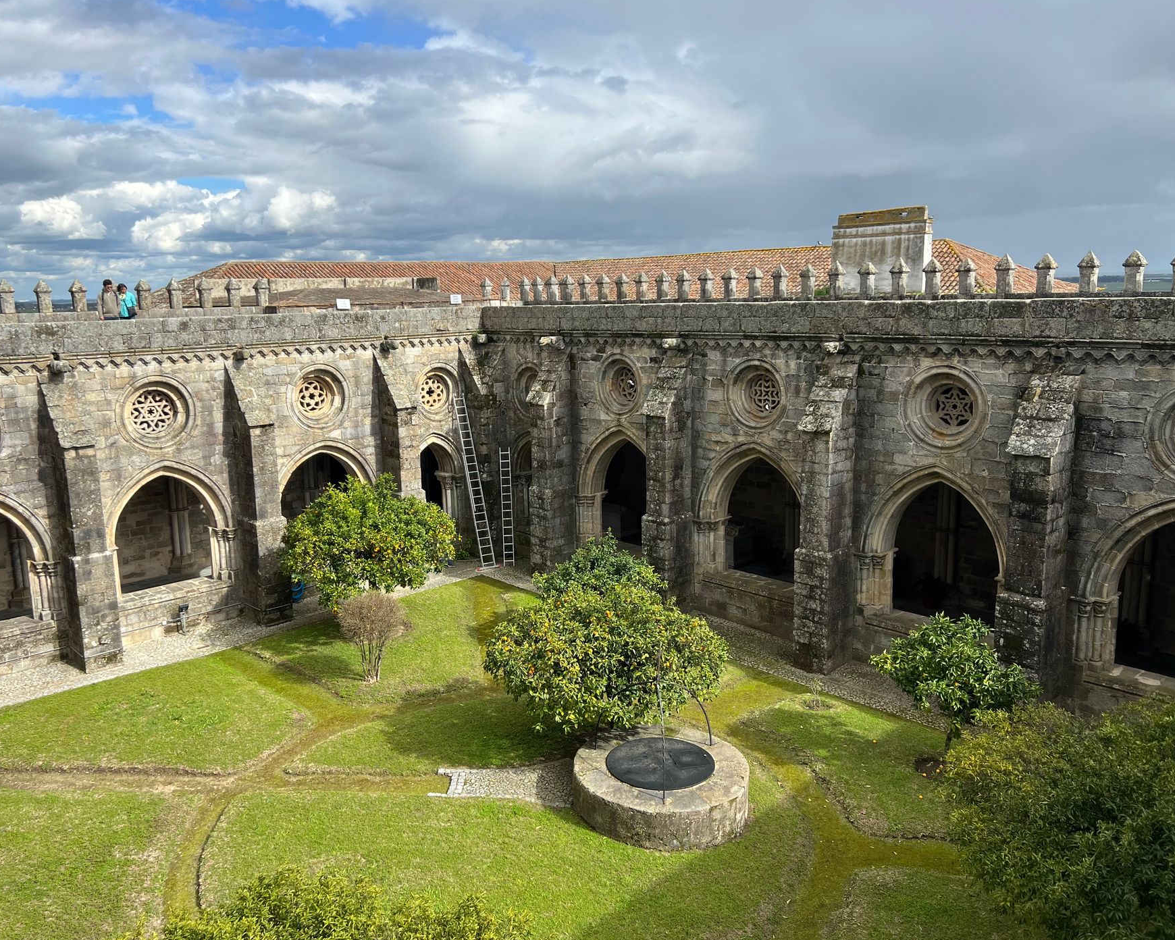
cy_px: 468
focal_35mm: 28
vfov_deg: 51.5
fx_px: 974
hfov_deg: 62.1
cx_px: 544
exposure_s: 1/2994
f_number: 1.5
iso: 50
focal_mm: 5.7
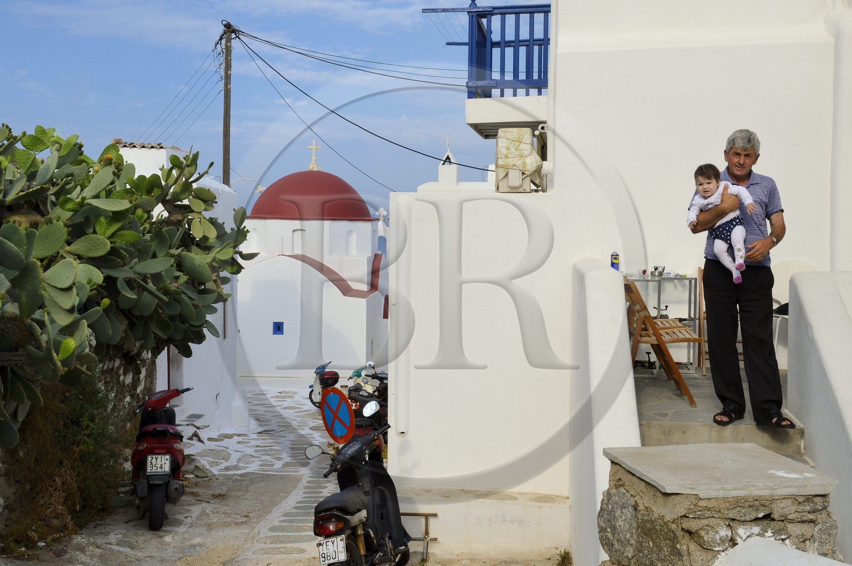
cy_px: 283
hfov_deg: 43.6
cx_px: 426
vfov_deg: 29.8
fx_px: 1064
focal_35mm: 45
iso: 200
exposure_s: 1/250
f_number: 13
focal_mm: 45
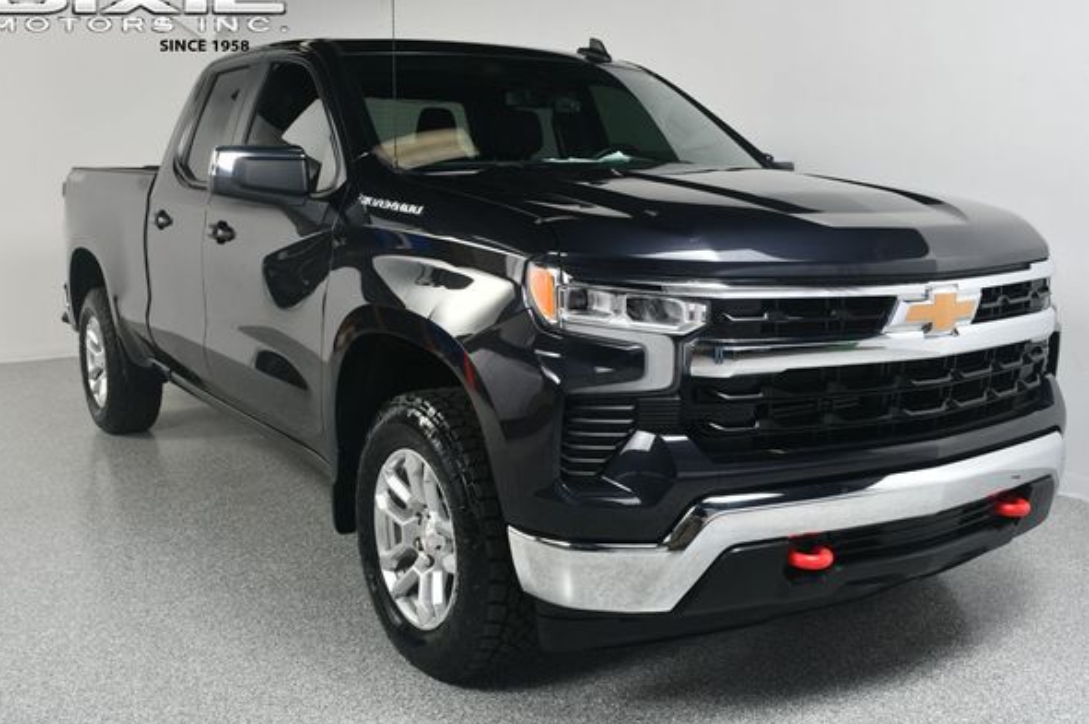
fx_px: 1179
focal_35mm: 39
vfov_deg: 34.2
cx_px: 553
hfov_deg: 49.6
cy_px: 361
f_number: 10
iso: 100
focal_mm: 24
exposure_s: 1/160
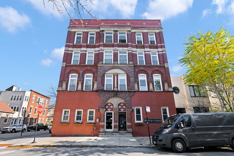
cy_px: 78
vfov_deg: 70.4
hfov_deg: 93.3
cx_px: 117
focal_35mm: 17
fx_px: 110
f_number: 8
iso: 320
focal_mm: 17
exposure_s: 1/200
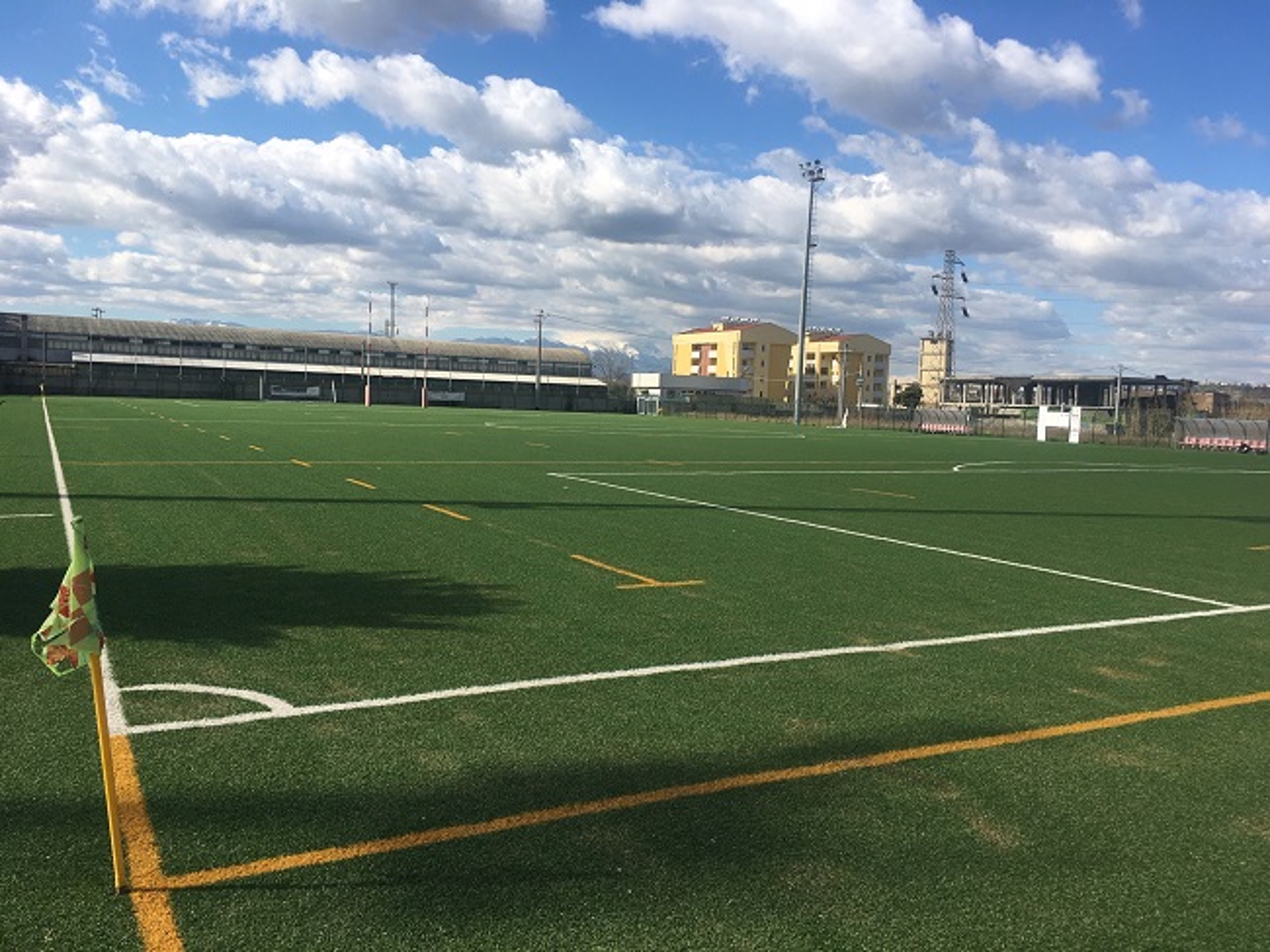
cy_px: 476
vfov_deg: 48.2
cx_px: 635
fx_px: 1064
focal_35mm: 29
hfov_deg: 61.7
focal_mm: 4.15
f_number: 2.2
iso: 25
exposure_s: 1/1709
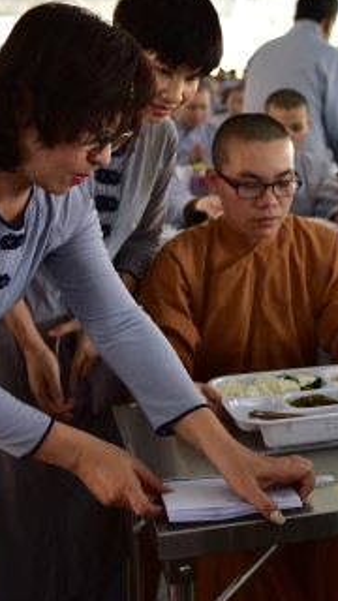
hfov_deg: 18.4
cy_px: 211
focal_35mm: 65
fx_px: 1036
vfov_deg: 32.1
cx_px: 254
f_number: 2.8
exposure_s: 1/125
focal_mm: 31
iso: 320
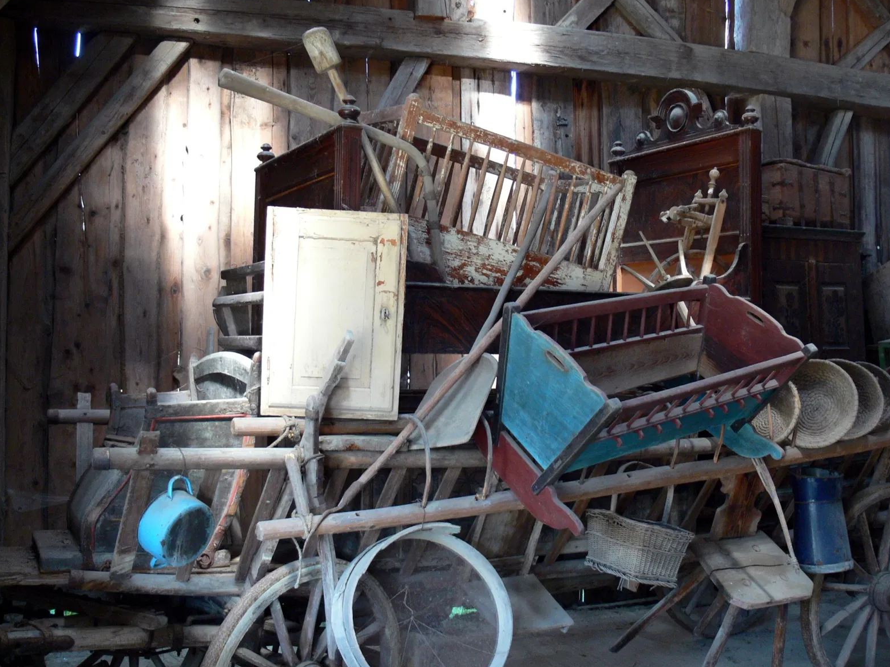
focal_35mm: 36
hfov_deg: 51.4
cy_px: 328
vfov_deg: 39.7
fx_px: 926
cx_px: 447
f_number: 2.8
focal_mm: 7.4
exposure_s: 1/30
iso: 160
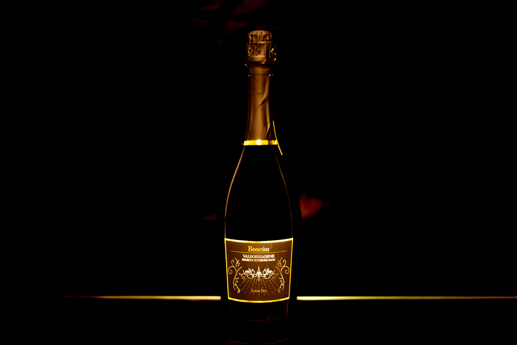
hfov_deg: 39.6
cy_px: 172
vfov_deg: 27.0
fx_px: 718
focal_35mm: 50
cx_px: 258
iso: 50
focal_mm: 50
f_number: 1.8
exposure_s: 1/1.25
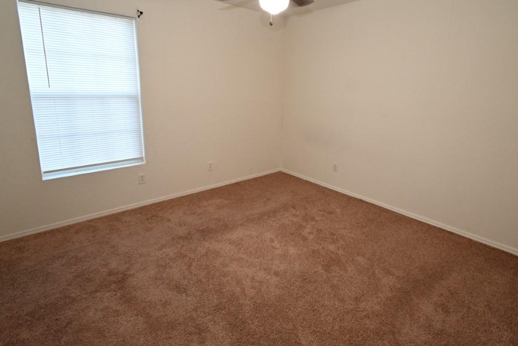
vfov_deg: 66.8
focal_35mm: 18
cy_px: 140
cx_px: 278
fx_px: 259
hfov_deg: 89.8
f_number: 4.5
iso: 1800
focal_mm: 10
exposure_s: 1/60
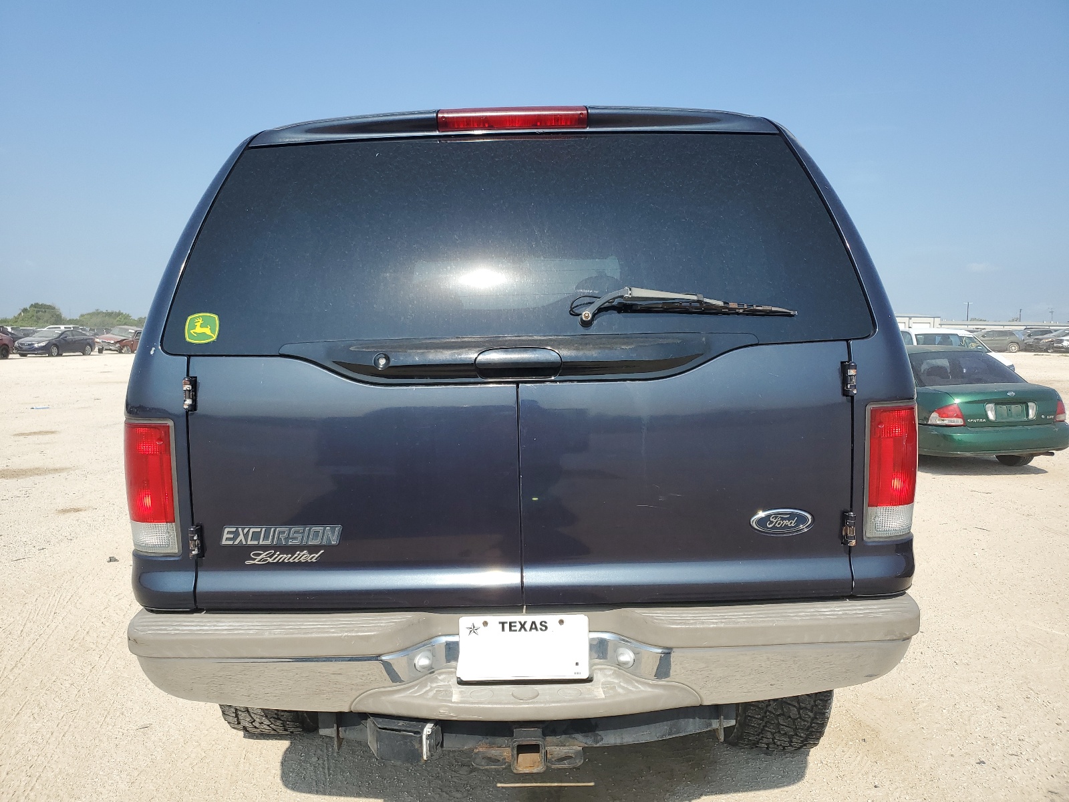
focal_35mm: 26
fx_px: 803
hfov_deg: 67.3
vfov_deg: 53.1
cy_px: 401
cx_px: 534
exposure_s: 1/3333
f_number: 1.5
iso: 50
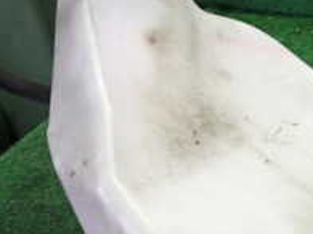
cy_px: 253
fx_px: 696
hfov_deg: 23.6
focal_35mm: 77
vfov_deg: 18.4
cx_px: 352
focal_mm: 4.5
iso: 320
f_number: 2
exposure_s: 1/30
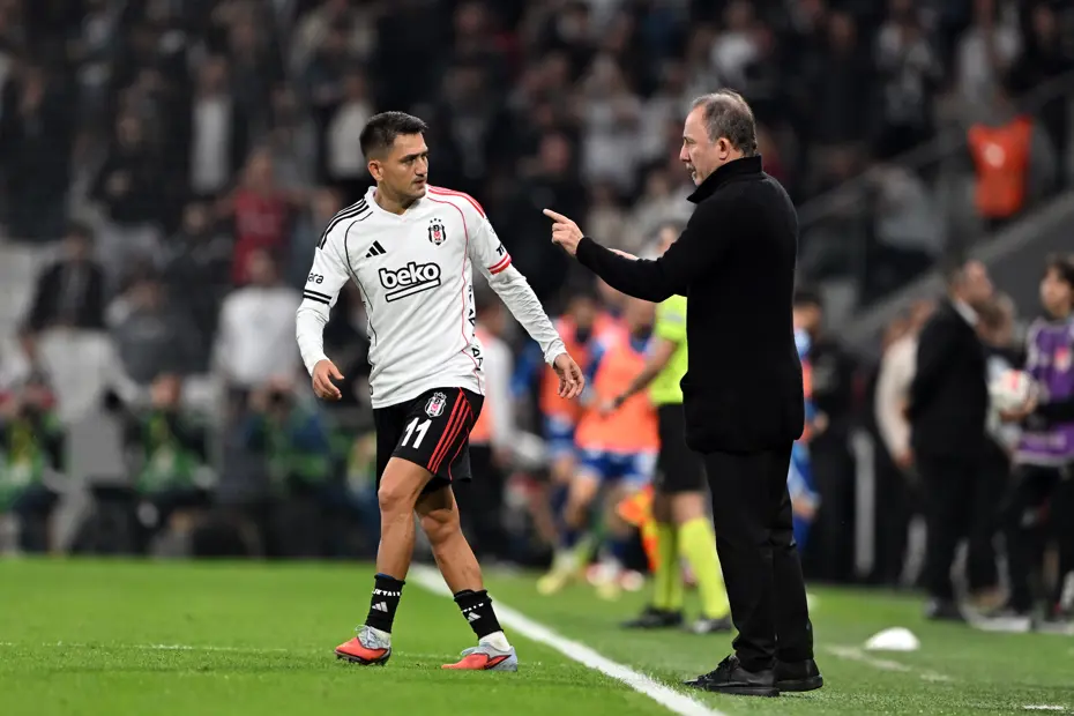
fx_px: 17899
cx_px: 537
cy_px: 358
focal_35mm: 600
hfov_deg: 3.4
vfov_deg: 2.3
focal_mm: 400
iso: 2000
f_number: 2.8
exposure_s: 1/2000
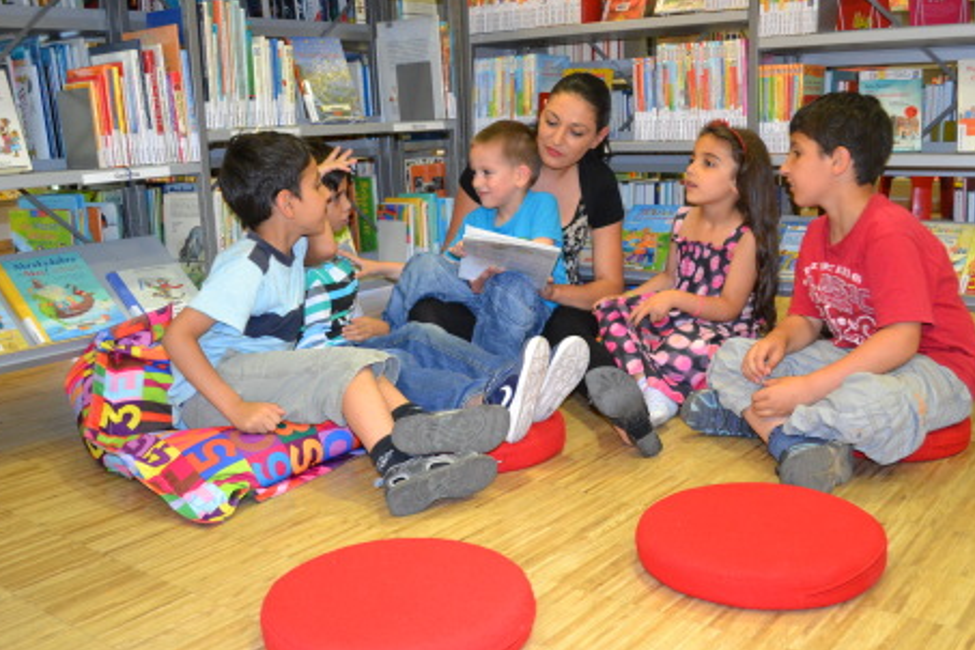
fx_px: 921
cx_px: 512
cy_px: 338
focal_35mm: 34
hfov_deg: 55.8
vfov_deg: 38.9
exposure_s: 1/60
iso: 1100
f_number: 3.5
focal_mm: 18
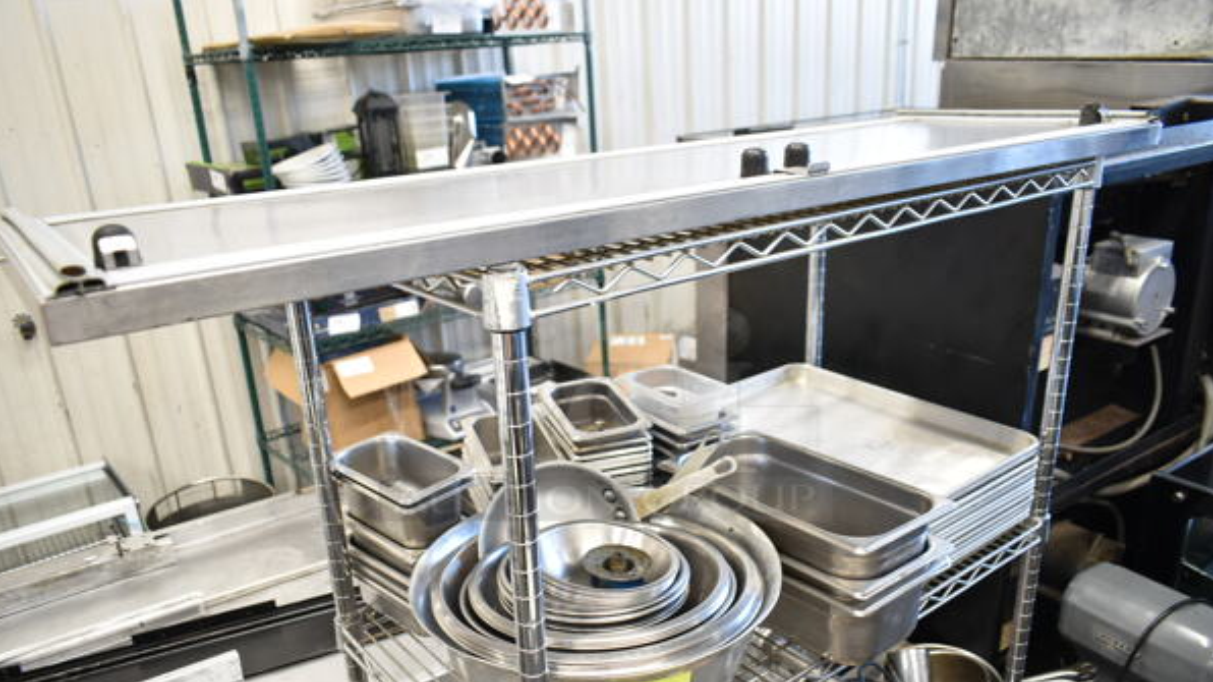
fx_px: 933
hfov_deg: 66.1
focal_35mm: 29
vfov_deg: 40.0
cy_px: 413
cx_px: 606
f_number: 3.5
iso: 640
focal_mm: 18
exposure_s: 1/30
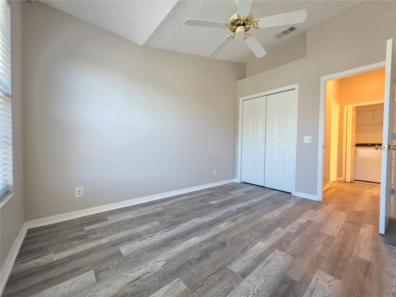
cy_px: 148
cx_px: 198
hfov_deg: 106.2
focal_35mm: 13
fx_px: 149
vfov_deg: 89.9
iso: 500
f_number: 1.9
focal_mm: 2.2
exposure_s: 1/60
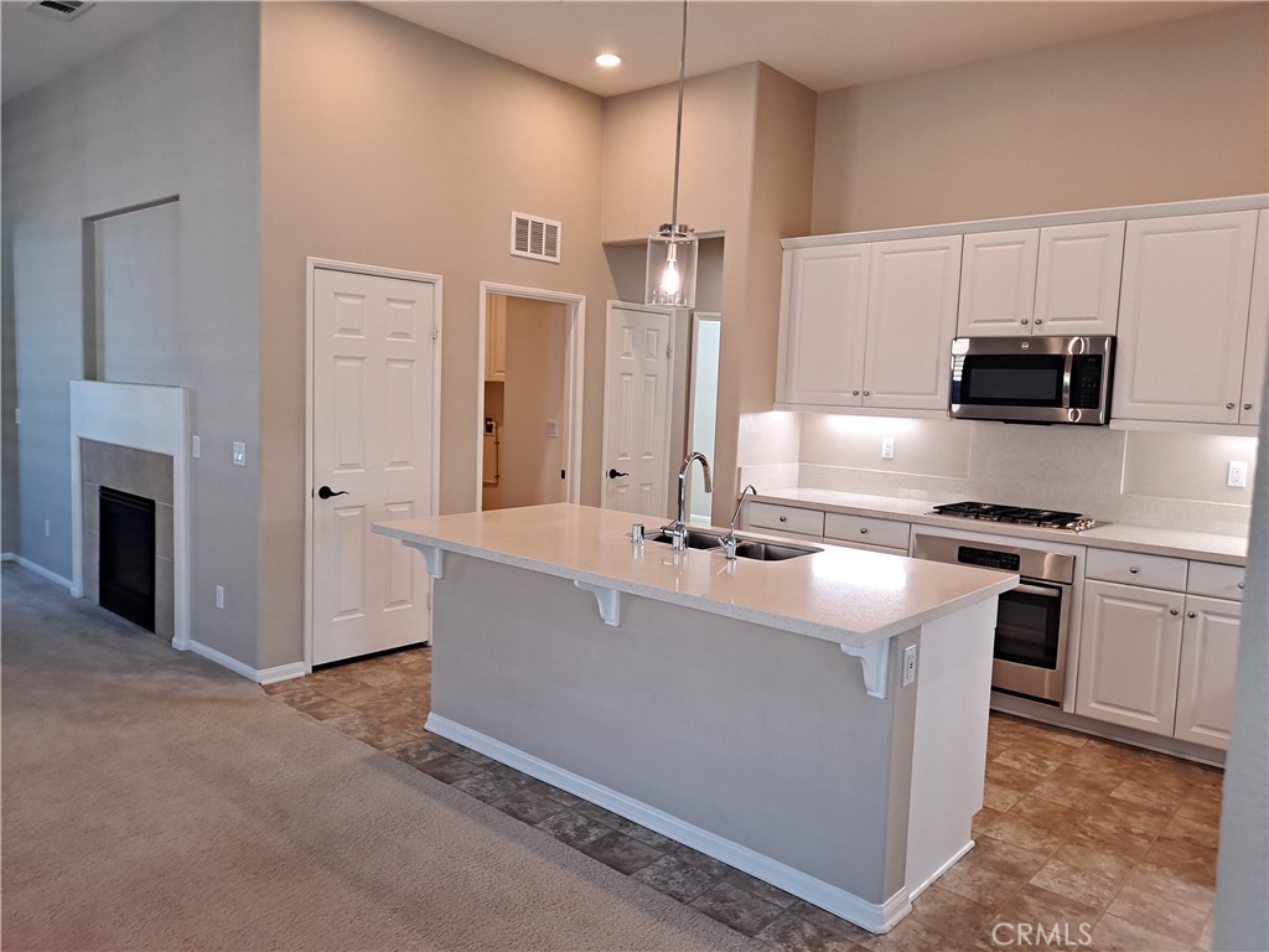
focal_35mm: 25
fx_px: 916
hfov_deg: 69.4
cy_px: 476
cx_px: 634
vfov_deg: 54.9
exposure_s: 1/60
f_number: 2
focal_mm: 4.6
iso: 100
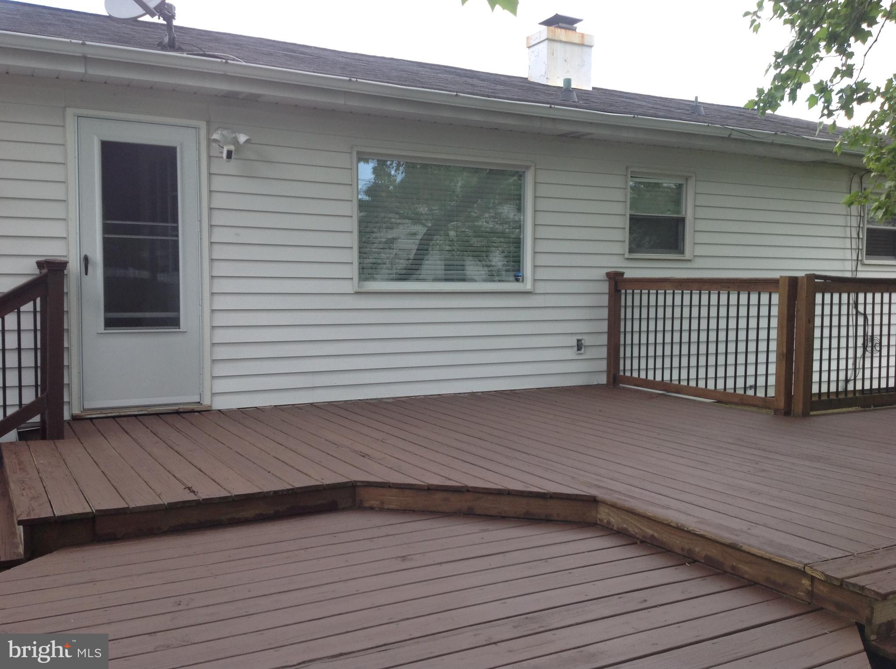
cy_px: 334
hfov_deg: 52.7
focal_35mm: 35
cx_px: 448
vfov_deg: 40.6
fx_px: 904
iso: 50
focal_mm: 4.28
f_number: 2.4
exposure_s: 1/432
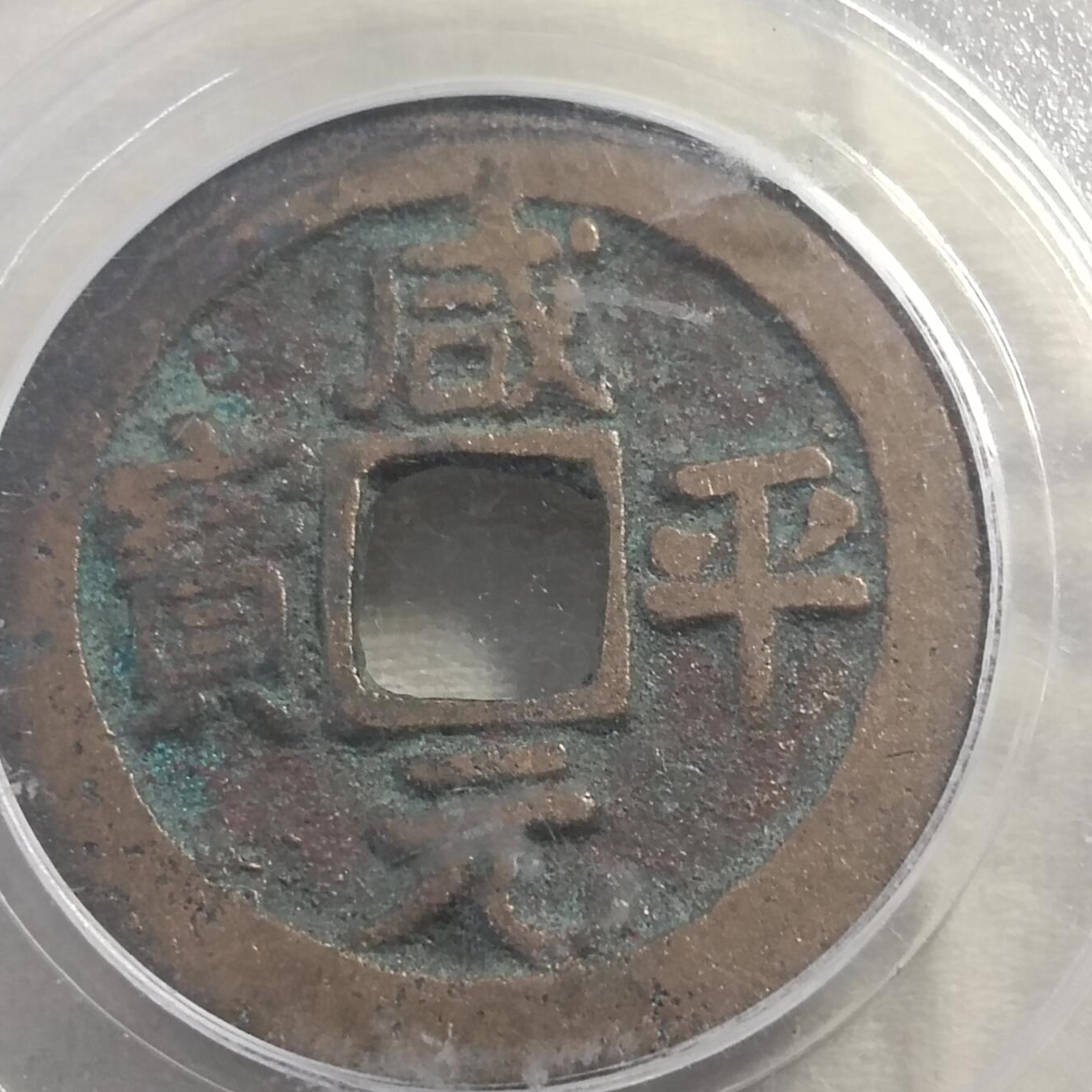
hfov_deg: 19.5
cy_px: 607
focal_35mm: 89
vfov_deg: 19.5
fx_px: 3176
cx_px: 543
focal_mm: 3.98
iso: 250
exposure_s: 1/33.3
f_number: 1.8
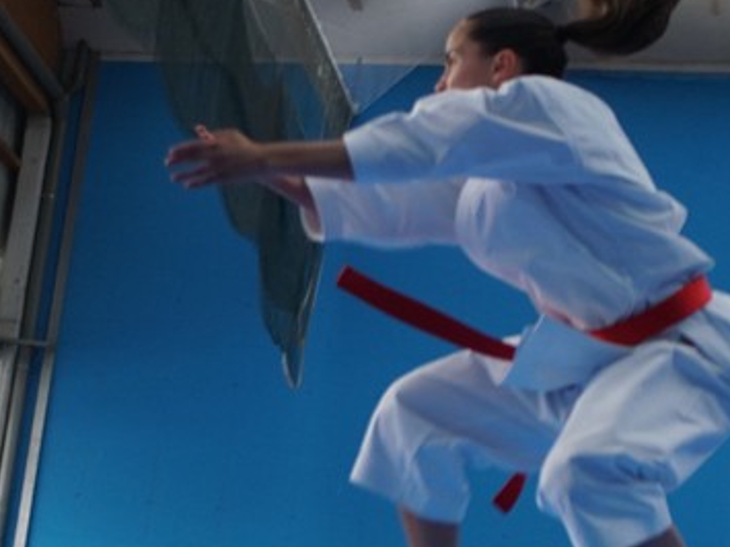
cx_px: 403
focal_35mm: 117
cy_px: 401
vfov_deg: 12.6
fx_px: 2467
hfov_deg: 16.8
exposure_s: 1/400
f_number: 2.8
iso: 1250
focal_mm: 36
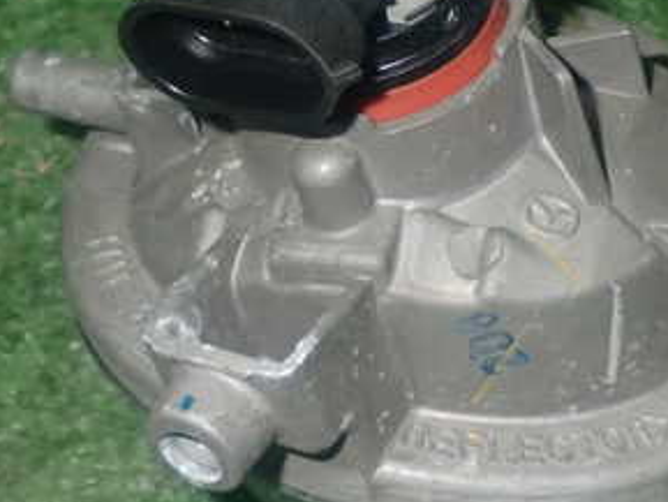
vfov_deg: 13.2
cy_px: 208
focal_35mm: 112
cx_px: 423
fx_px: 2162
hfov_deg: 17.5
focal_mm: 9.65
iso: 800
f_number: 10
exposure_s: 1/50
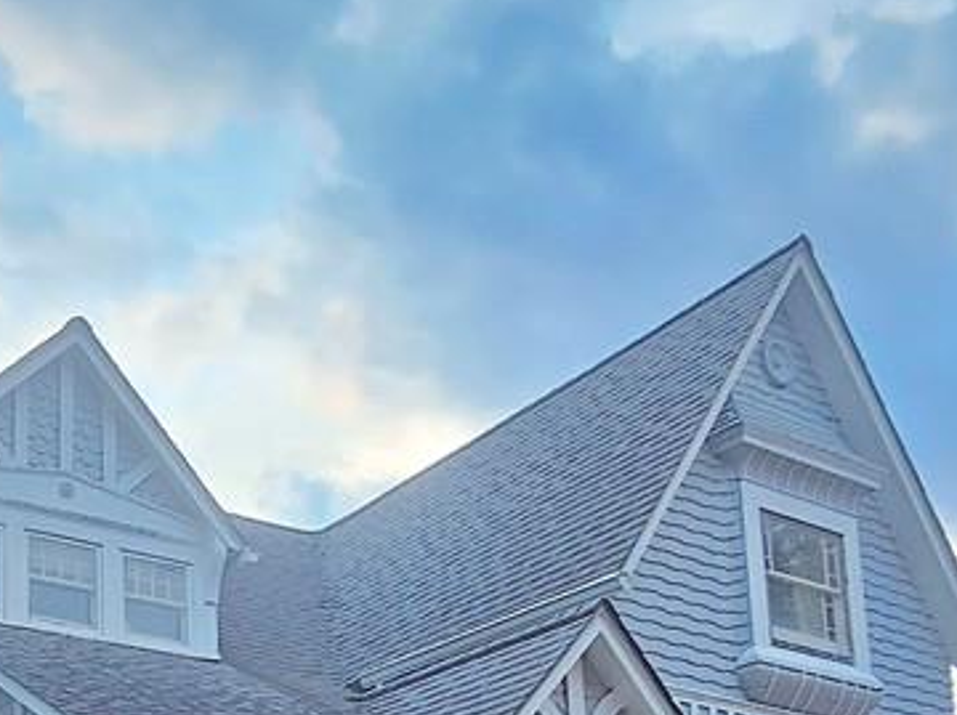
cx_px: 215
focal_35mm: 37
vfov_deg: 33.6
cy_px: 788
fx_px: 1022
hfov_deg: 47.9
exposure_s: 1/60.2
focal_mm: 2.2
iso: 80
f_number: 2.2
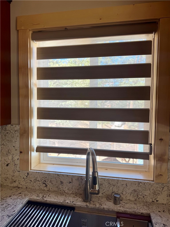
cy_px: 114
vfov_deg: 71.6
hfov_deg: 56.8
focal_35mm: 24
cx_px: 85
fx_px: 157
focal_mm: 6.76
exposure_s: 1/121
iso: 50
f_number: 1.78
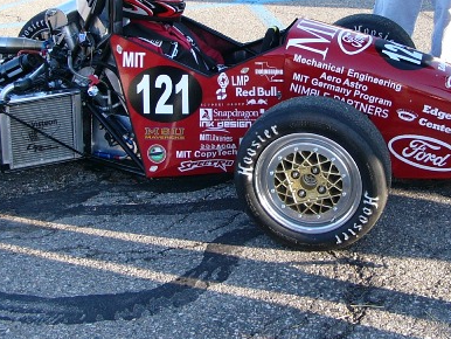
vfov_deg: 25.0
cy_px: 94
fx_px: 756
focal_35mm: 58
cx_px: 226
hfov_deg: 33.2
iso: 50
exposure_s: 1/100
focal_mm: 4.6
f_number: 3.7
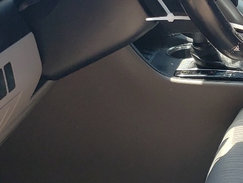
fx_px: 723
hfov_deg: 18.2
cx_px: 285
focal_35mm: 103
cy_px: 68
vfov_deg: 14.4
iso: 50
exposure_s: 1/1000
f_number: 1.5
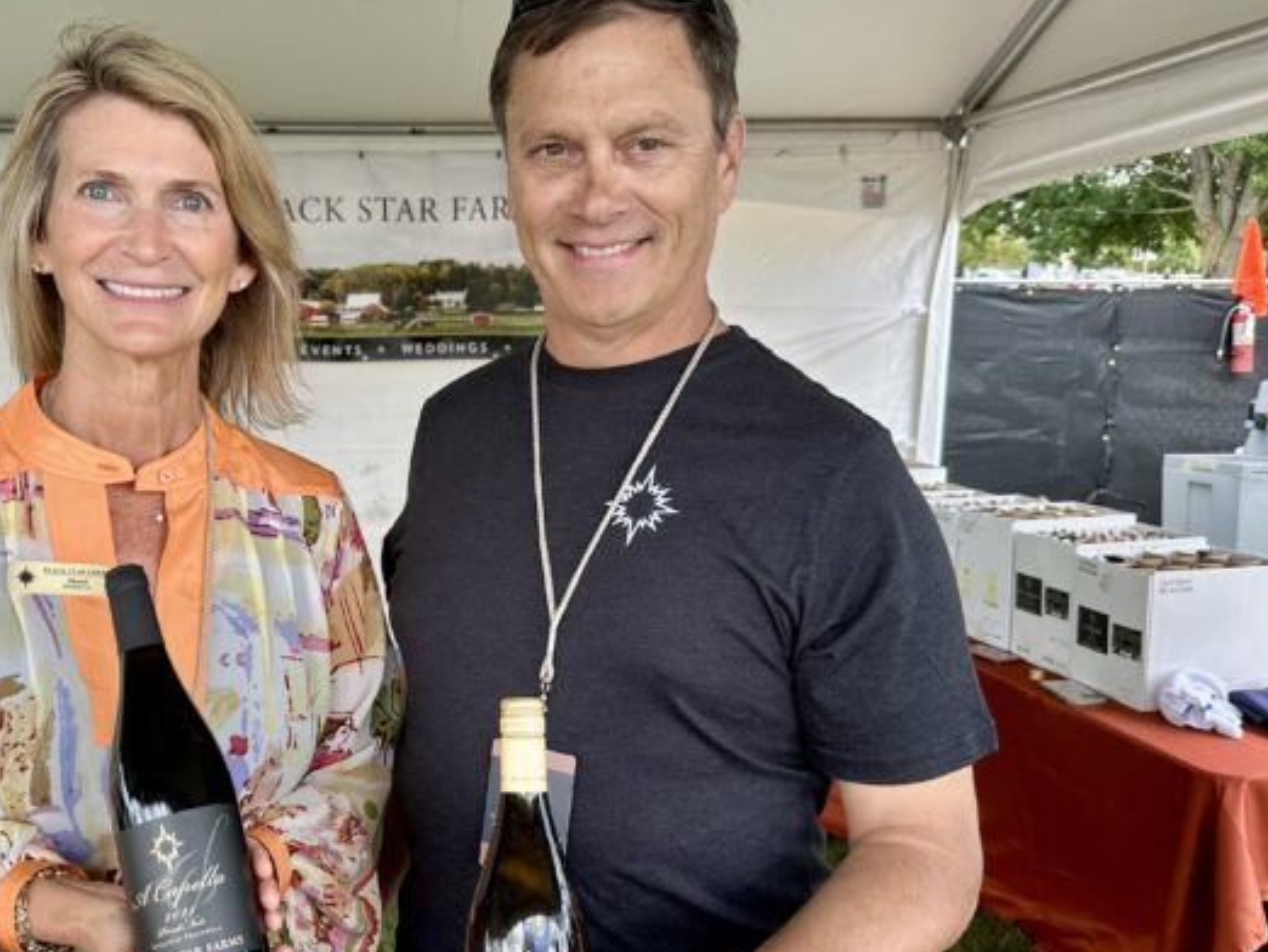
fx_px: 1246
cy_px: 533
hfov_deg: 53.1
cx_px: 440
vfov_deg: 41.8
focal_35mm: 34
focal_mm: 6.86
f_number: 1.78
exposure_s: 1/441
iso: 80
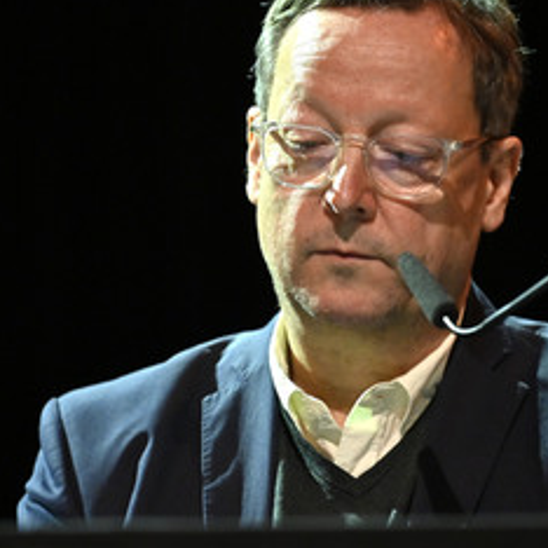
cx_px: 376
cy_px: 246
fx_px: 5857
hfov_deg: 5.4
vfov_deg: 5.4
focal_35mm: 327
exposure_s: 1/400
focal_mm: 200
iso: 2000
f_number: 2.8
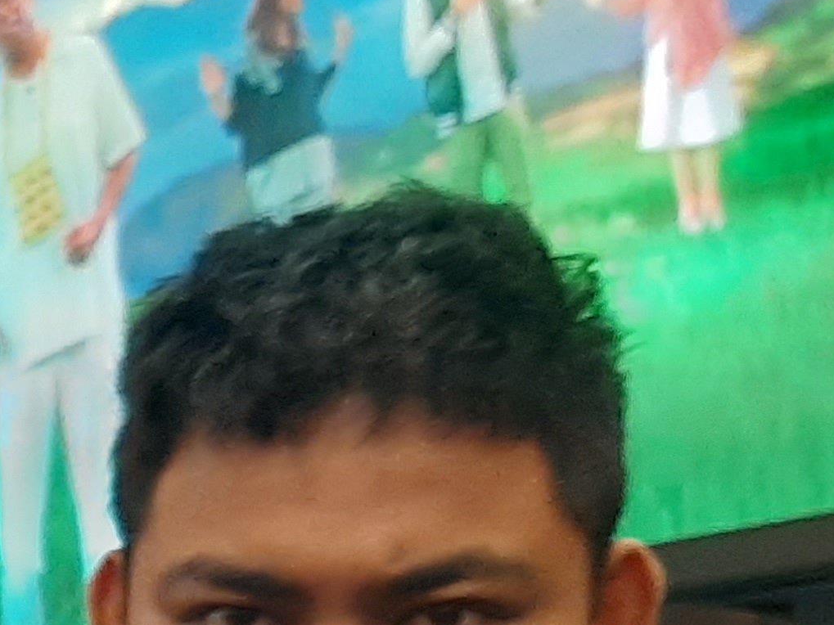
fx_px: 2554
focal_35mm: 106
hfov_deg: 16.9
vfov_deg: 13.5
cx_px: -394
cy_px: 790
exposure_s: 1/25
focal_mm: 3.93
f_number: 1.7
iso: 250
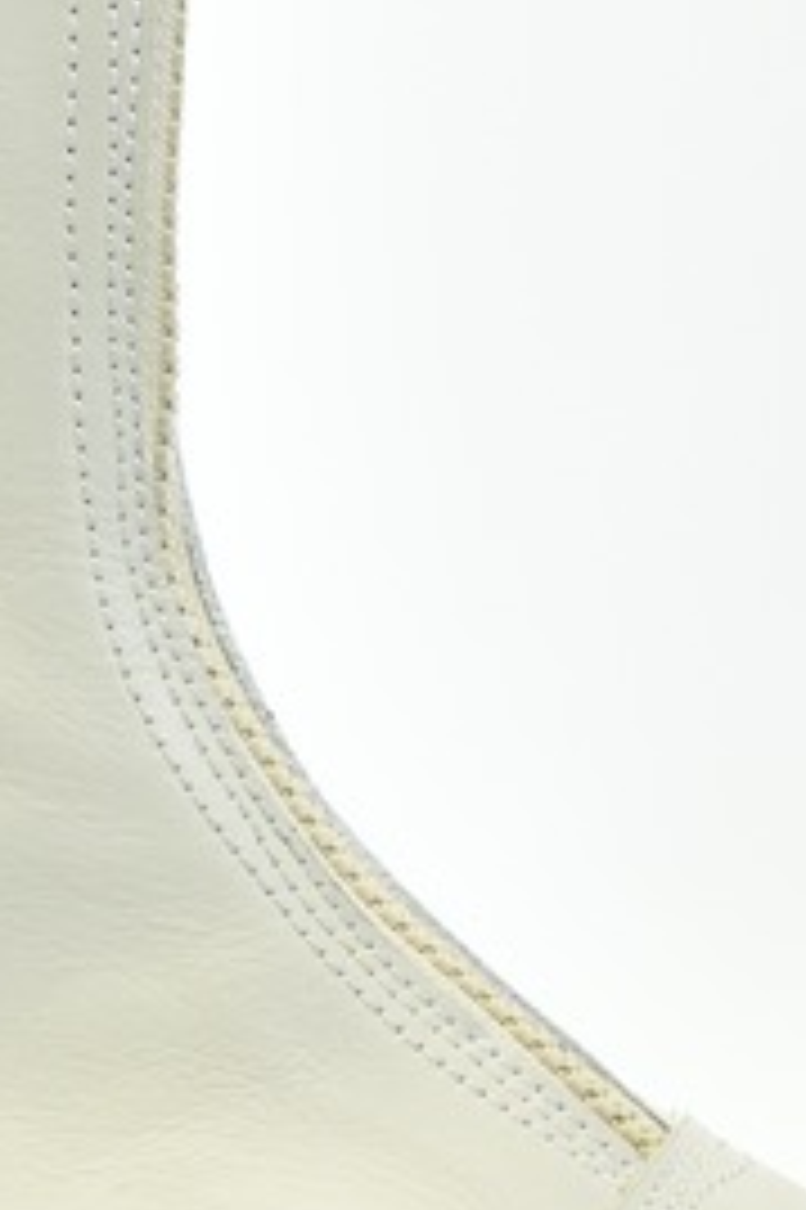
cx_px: 171
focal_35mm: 164
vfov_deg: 12.5
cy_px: 684
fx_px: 5527
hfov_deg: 8.3
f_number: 5.6
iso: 1600
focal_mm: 23
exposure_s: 1/640
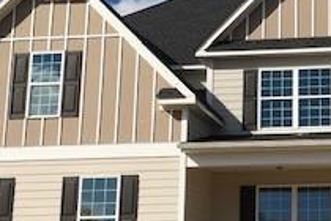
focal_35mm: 92
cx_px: 314
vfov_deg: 14.9
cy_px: 107
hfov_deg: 21.5
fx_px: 846
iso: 25
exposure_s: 1/3344
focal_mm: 4.15
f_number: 2.2
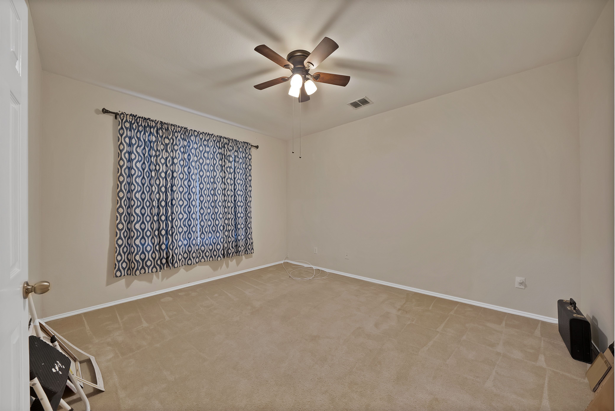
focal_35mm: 12
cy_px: 206
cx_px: 308
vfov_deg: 90.0
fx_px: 205
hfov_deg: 112.6
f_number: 9
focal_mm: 12
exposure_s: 1.3
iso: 640
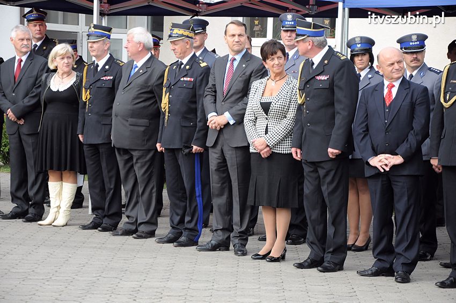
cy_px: 152
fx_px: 1519
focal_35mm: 120
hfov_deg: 17.1
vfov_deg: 11.4
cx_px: 228
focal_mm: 80
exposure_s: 1/500
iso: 500
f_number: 5.3
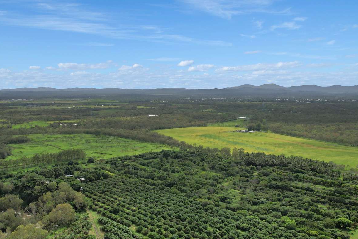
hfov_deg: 52.7
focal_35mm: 36
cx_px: 140
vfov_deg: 36.7
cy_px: 143
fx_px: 358
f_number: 2.8
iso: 110
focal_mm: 8.38
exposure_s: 1/6000
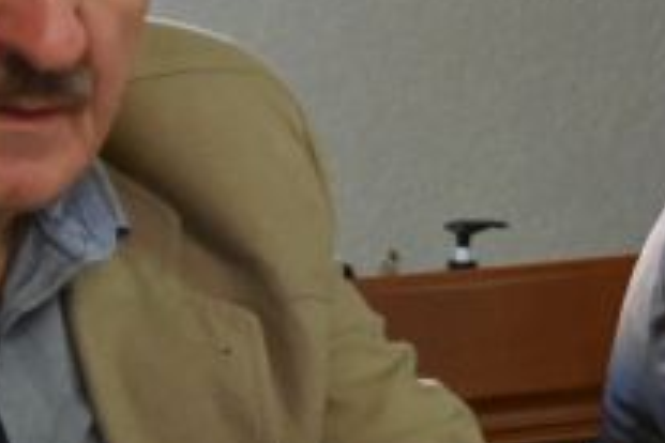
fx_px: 10593
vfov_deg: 2.4
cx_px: 1343
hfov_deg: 3.6
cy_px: 132
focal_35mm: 573
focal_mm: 55
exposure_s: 1/100
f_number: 5
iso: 1000
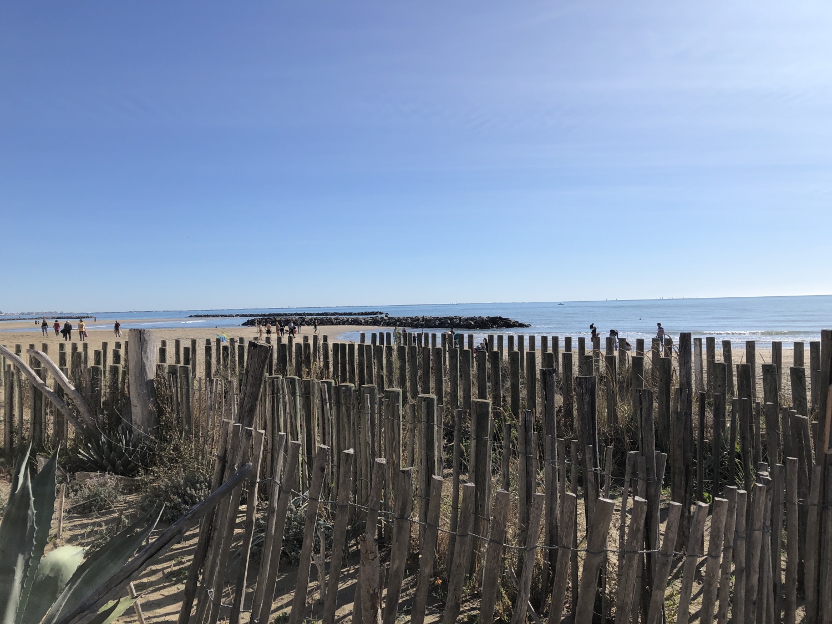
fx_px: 673
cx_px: 416
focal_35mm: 28
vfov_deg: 49.7
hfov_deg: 63.4
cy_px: 312
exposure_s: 1/3690
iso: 25
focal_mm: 3.99
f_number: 1.8
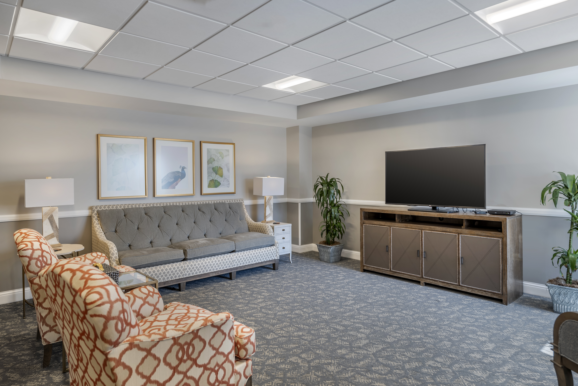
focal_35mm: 20
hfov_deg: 84.0
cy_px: 193
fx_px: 321
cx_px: 289
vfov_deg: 61.9
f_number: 3.5
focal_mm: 20
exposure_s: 1/160
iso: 100
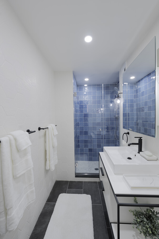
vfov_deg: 104.2
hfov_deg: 81.3
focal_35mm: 14
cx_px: 80
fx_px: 93
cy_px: 120
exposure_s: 3.2
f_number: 7.1
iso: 100
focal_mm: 14
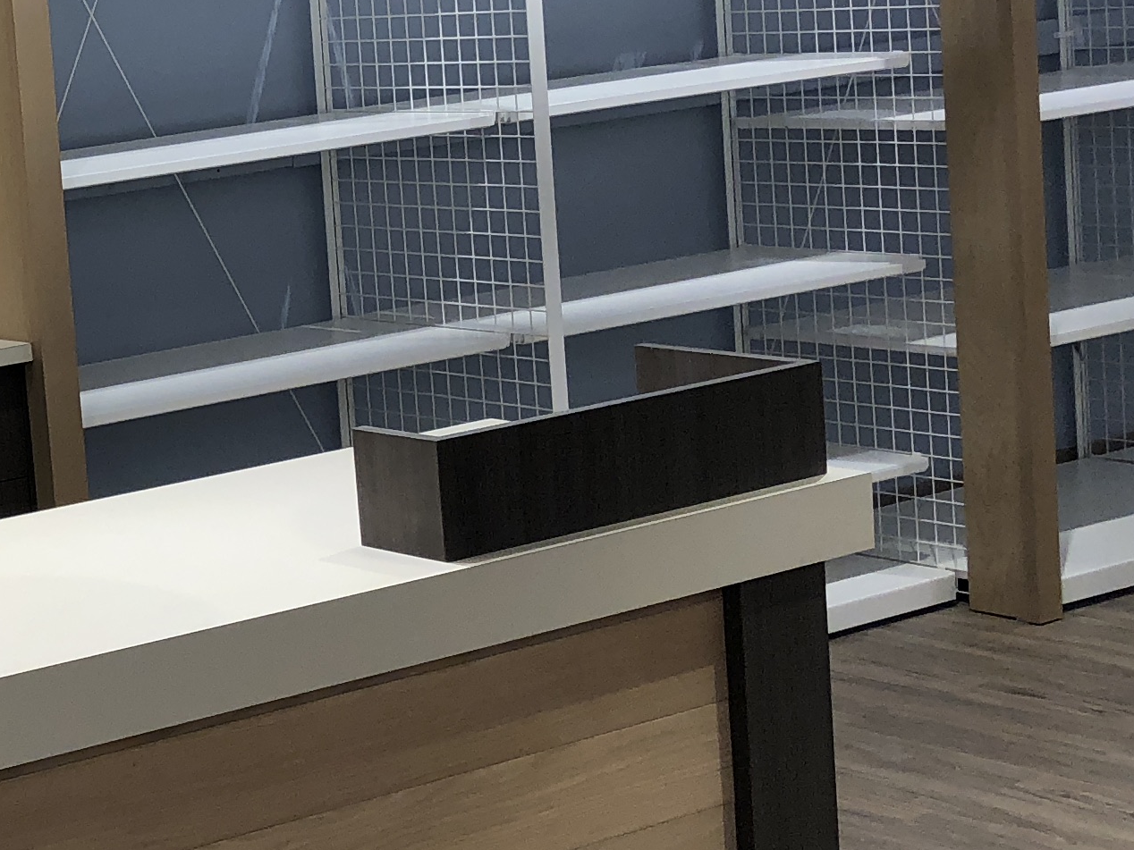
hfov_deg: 20.4
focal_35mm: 89
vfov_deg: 16.6
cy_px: 268
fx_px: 2916
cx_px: -280
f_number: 1.8
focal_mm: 3.99
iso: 40
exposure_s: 1/121
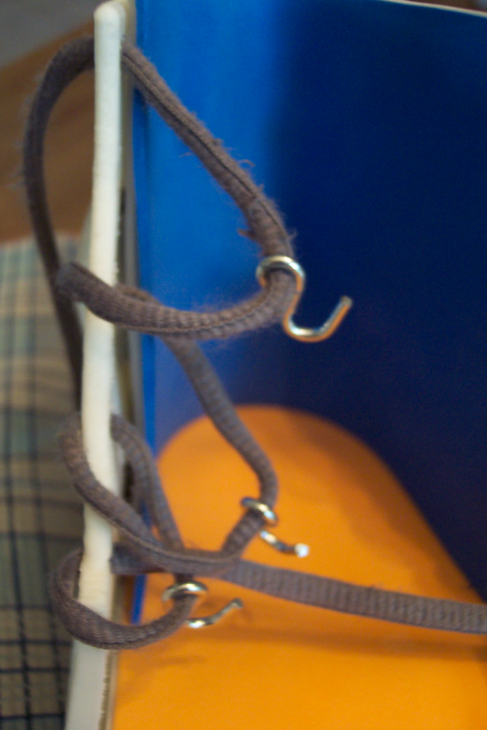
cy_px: 365
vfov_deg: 50.7
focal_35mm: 38
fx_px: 771
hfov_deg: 35.1
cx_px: 244
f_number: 2.8
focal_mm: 8
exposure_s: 1/10
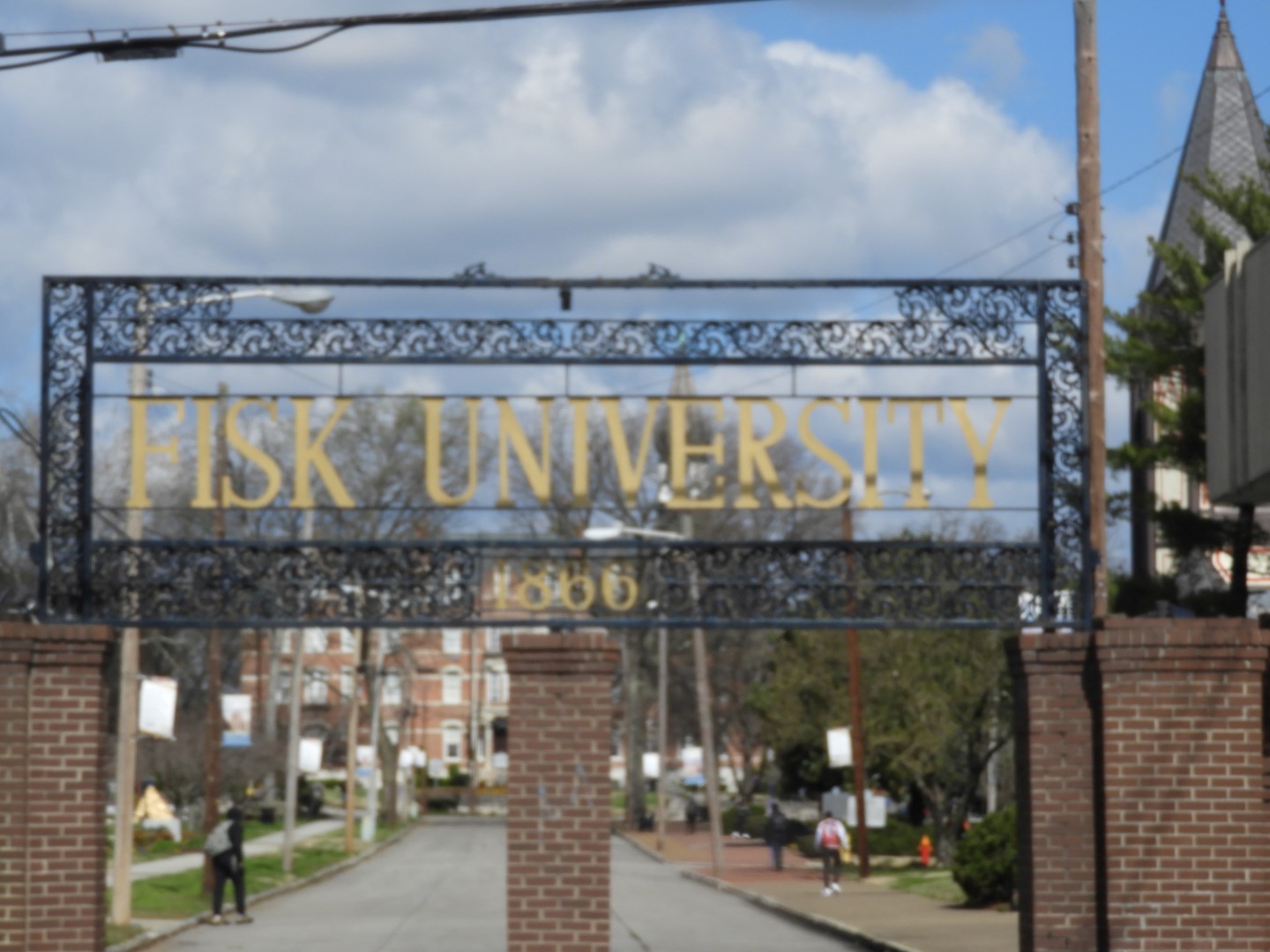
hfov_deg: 17.1
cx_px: 635
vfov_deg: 12.9
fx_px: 4219
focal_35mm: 115
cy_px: 476
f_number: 5
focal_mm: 20.6
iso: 100
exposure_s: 1/1000
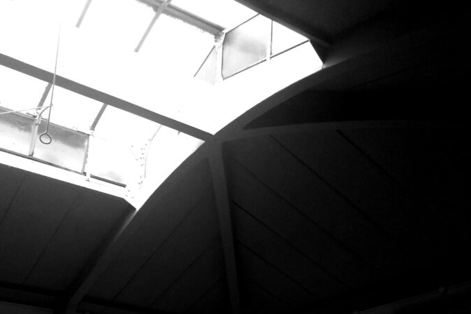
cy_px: 330
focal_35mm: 46
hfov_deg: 42.7
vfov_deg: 27.2
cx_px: 218
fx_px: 602
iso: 64
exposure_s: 1/33
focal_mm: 4.15
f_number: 2.2
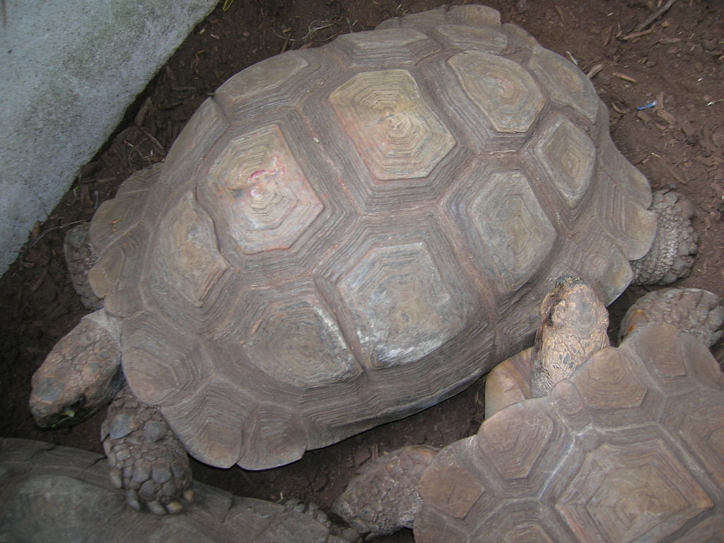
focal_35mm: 34
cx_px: 362
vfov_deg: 41.8
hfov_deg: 54.0
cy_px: 272
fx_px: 711
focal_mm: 5.7
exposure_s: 1/30
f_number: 2.9
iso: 50
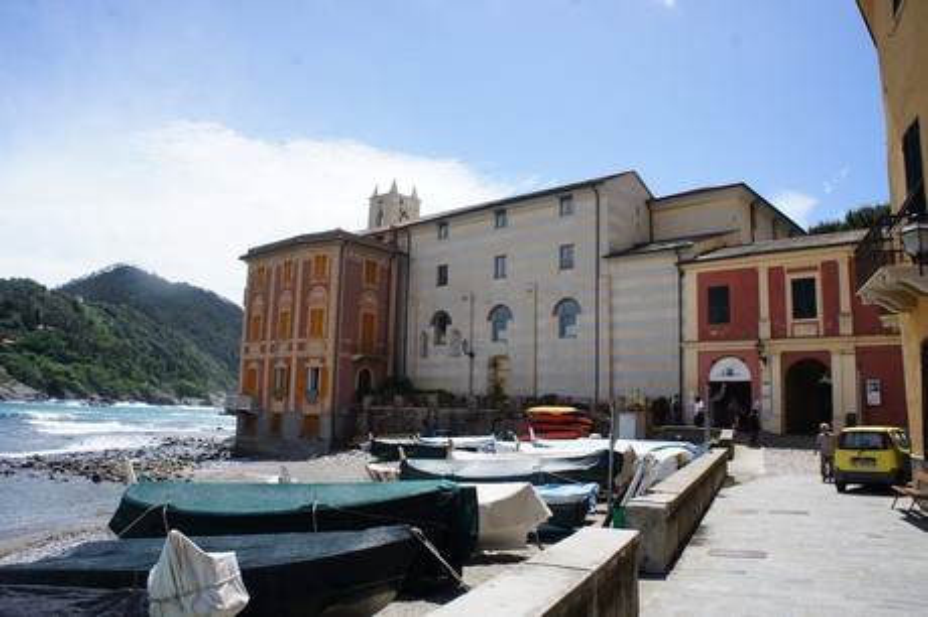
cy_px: 308
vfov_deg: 47.9
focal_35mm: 27
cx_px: 464
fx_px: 695
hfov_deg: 67.4
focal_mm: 18
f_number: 11
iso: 200
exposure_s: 1/250
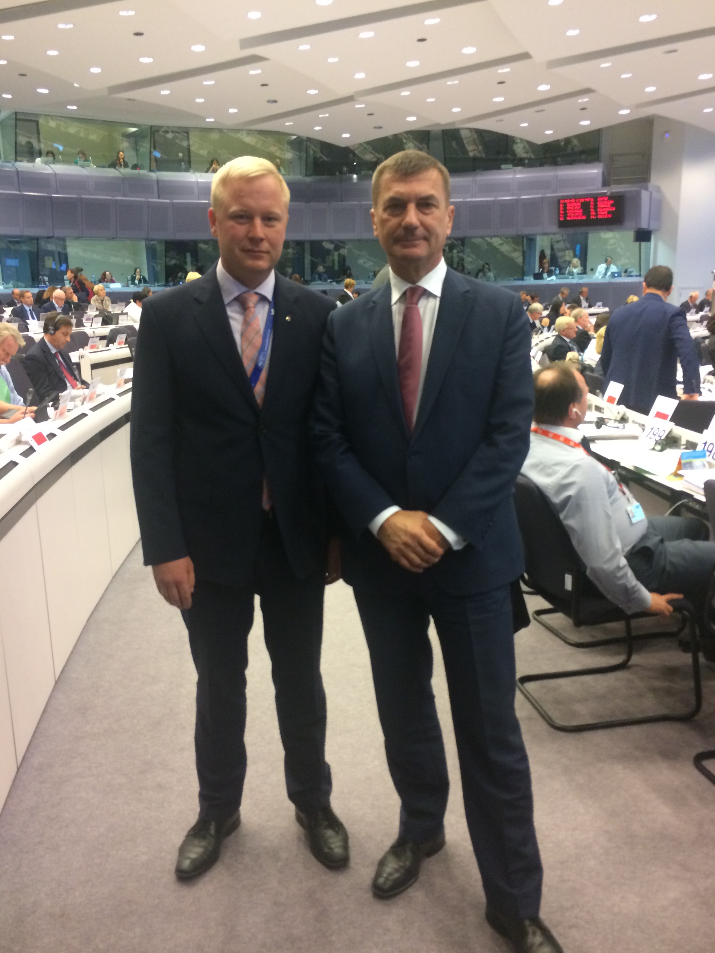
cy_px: 486
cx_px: 358
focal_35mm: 30
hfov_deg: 46.8
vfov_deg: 60.0
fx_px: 826
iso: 320
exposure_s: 1/33
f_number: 2.2
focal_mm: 4.15
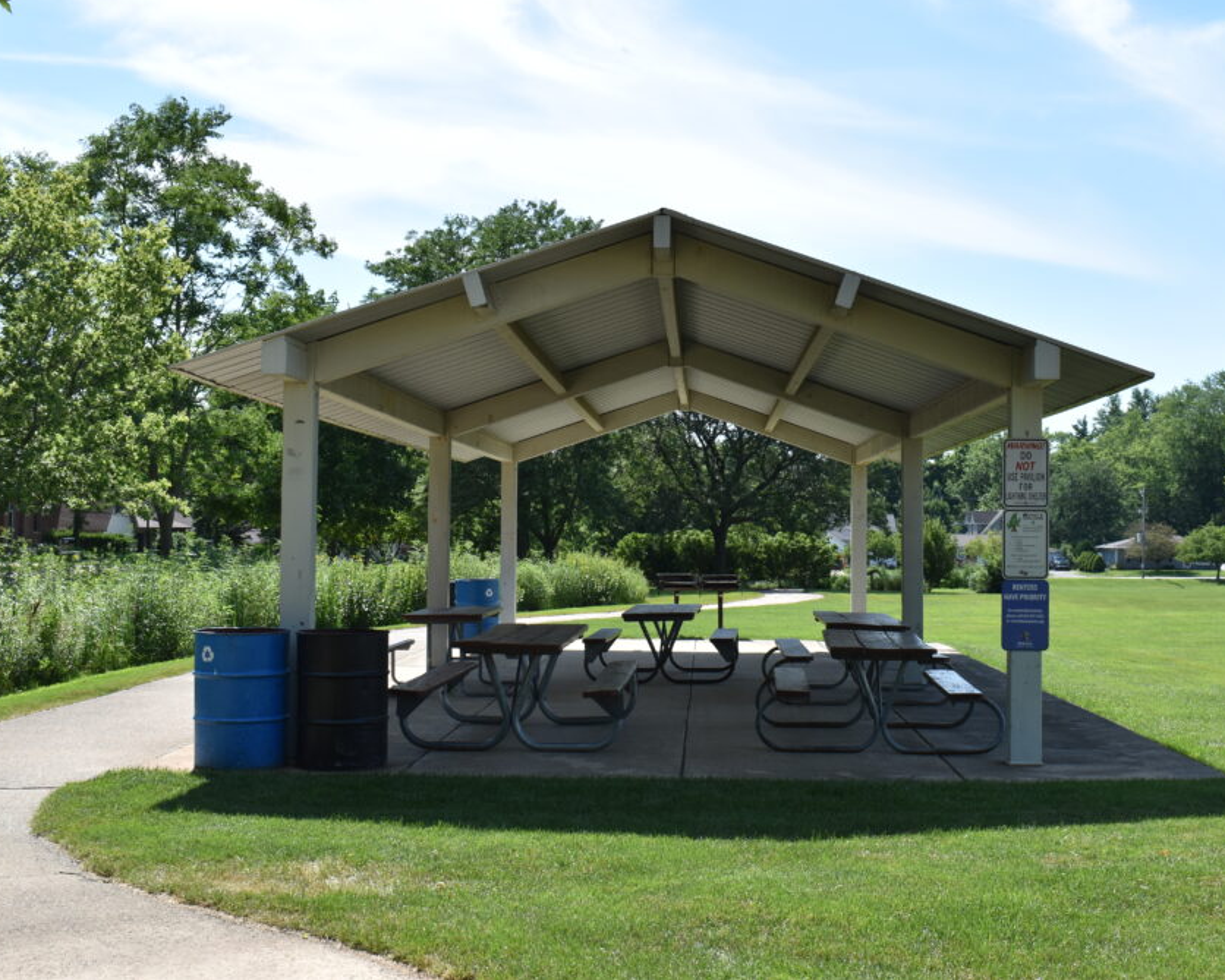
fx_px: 1689
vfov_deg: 32.4
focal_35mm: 47
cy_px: 481
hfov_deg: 39.8
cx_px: 683
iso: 200
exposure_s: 1/400
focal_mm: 27
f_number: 10
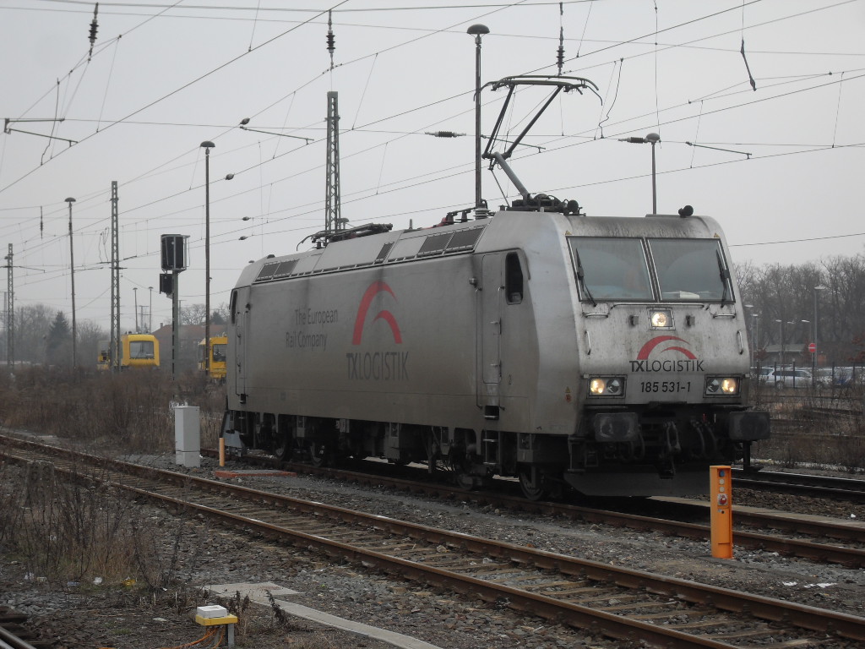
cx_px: 432
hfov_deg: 22.0
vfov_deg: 16.6
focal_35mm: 89
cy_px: 324
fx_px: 2224
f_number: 4.8
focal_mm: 15.3
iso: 100
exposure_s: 1/180
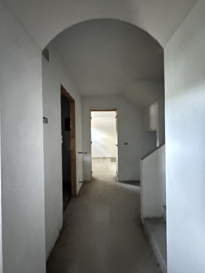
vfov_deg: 102.1
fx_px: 111
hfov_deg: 85.7
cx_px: 102
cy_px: 136
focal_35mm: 14
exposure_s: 1/20
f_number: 2.2
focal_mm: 2.22
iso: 2500
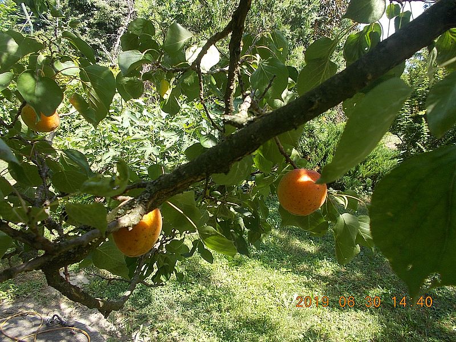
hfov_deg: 67.3
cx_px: 228
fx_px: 343
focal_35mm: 26
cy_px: 171
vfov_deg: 53.1
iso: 80
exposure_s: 1/160
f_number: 3.2
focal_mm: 4.6
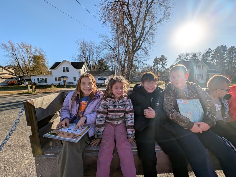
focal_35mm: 12
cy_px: 88
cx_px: 118
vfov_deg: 94.6
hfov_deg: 110.5
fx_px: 82
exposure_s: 1/2457
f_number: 1.95
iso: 36
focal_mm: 2.23
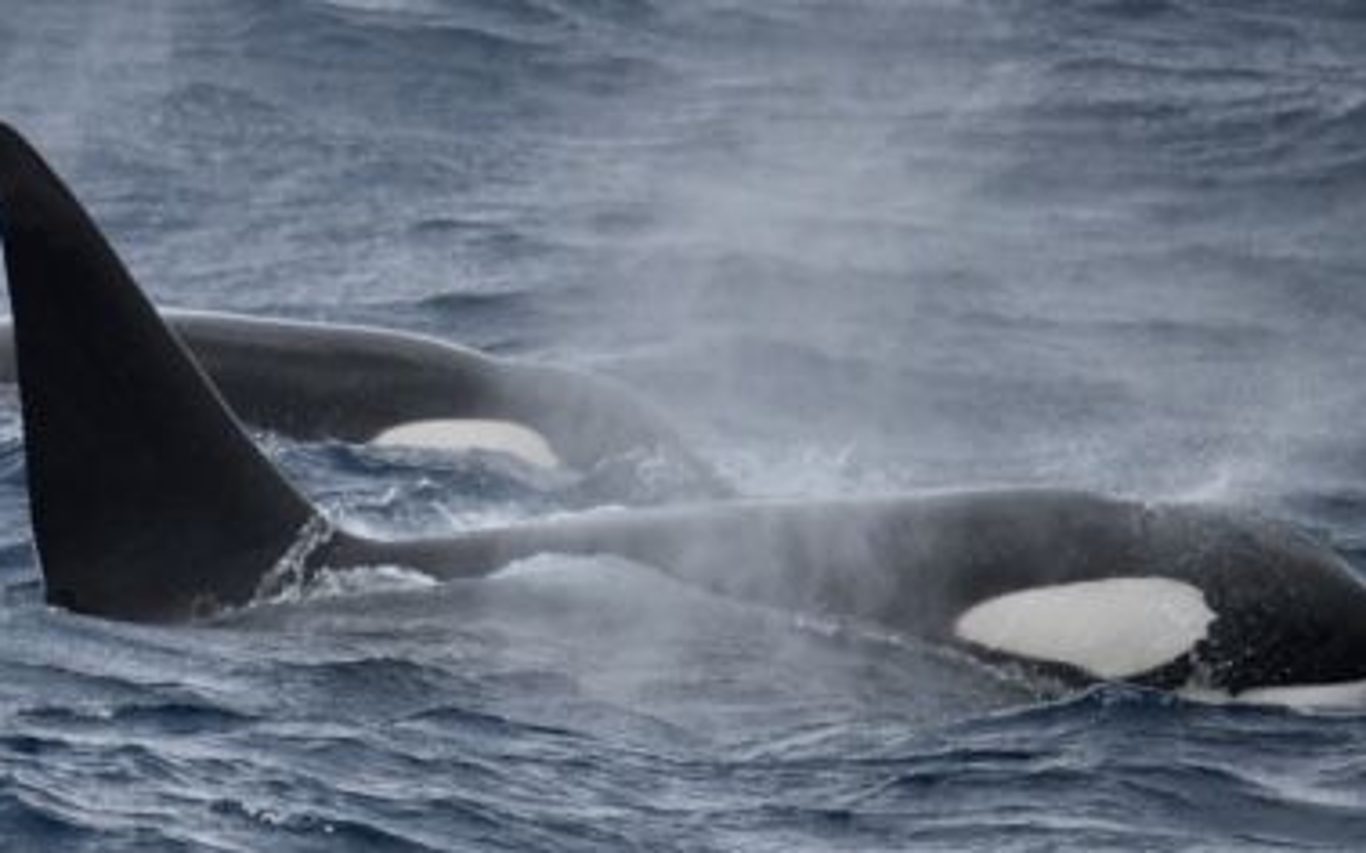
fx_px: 48121
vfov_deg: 1.0
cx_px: 105
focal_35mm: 1293
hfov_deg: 1.6
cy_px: 154
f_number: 6.3
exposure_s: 1/8000
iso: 1600
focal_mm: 600
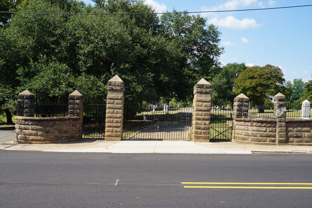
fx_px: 299
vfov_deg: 38.3
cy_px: 104
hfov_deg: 55.1
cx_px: 156
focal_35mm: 34
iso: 100
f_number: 11
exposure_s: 1/125
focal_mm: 23
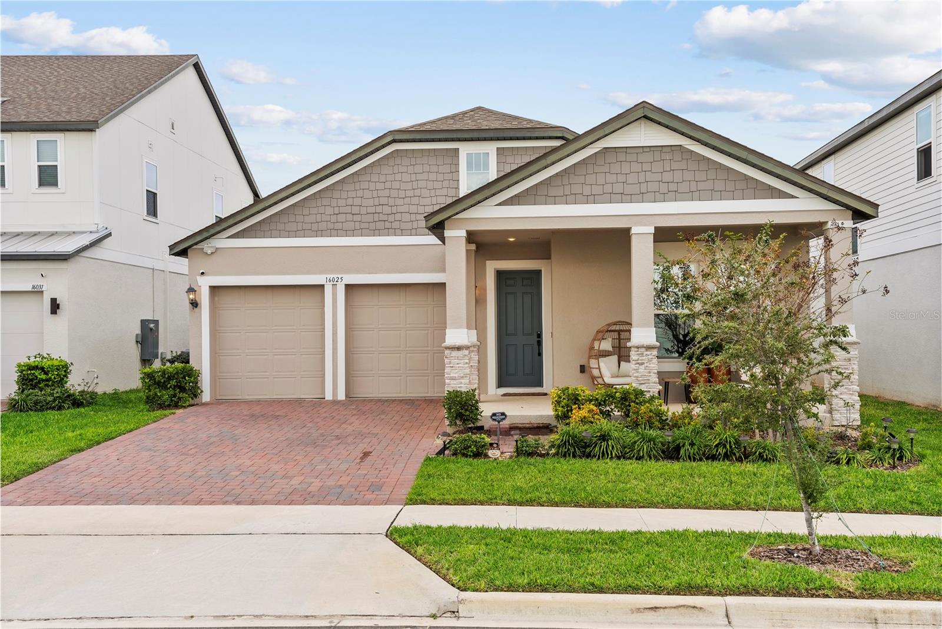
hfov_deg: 50.7
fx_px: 995
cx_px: 471
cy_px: 314
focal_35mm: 38
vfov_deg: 35.1
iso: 125
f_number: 8
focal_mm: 38
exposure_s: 1/60
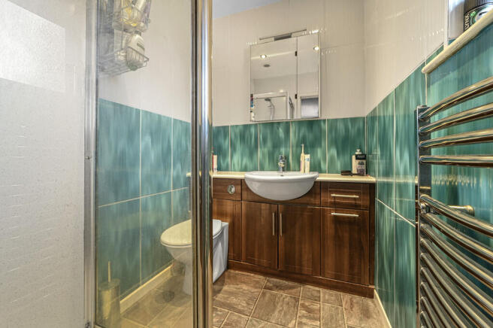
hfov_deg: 104.3
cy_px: 164
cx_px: 246
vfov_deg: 81.1
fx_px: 192
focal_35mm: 14
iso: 400
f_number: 8
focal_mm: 14
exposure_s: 1
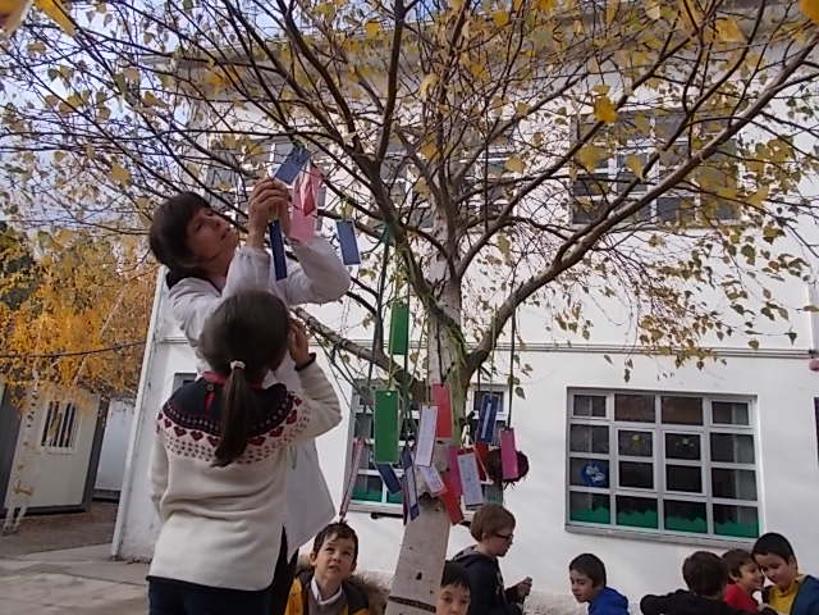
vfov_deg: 53.1
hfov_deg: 67.3
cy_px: 308
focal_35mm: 26
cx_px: 410
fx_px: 615
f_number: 3.2
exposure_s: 1/400
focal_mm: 4.6
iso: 80
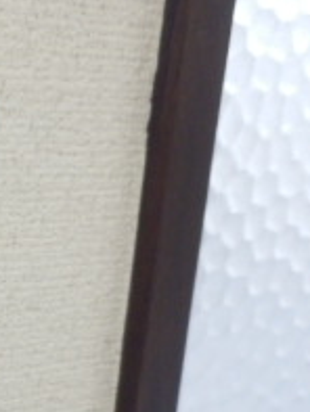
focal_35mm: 78
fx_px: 930
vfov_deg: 24.3
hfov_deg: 16.3
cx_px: -228
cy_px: 366
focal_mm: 4.2
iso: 200
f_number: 3
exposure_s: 1/30
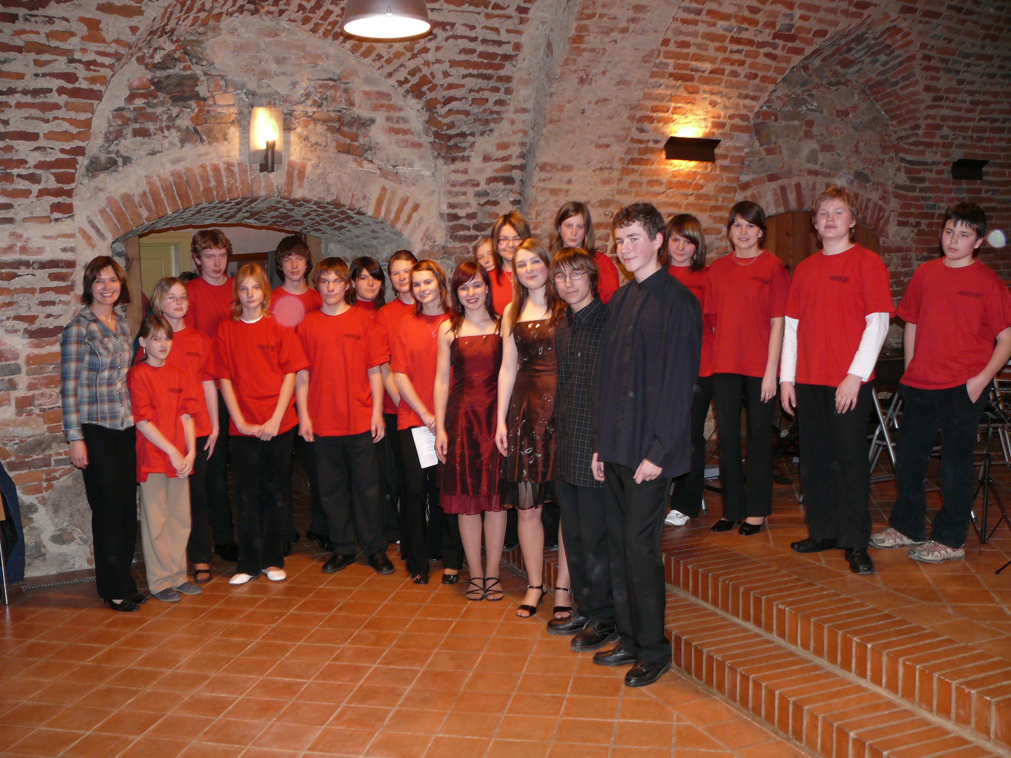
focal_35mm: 35
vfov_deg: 40.7
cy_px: 379
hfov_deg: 52.6
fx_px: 1022
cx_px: 506
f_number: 2.8
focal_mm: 7.4
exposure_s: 1/30
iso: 200
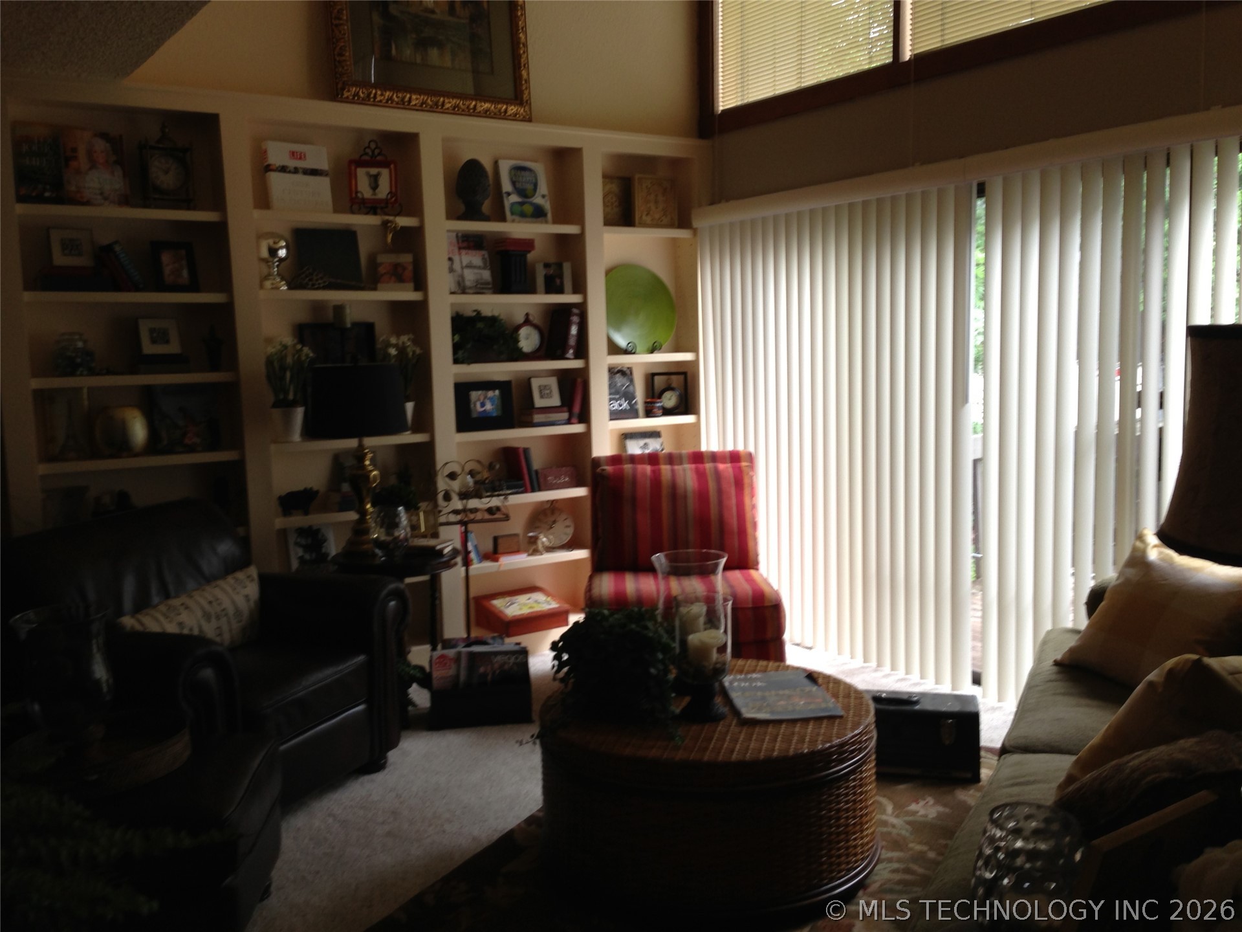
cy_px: 466
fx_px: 1184
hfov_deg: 55.4
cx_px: 621
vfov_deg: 42.9
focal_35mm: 33
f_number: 2.4
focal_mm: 4.13
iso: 50
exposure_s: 1/20
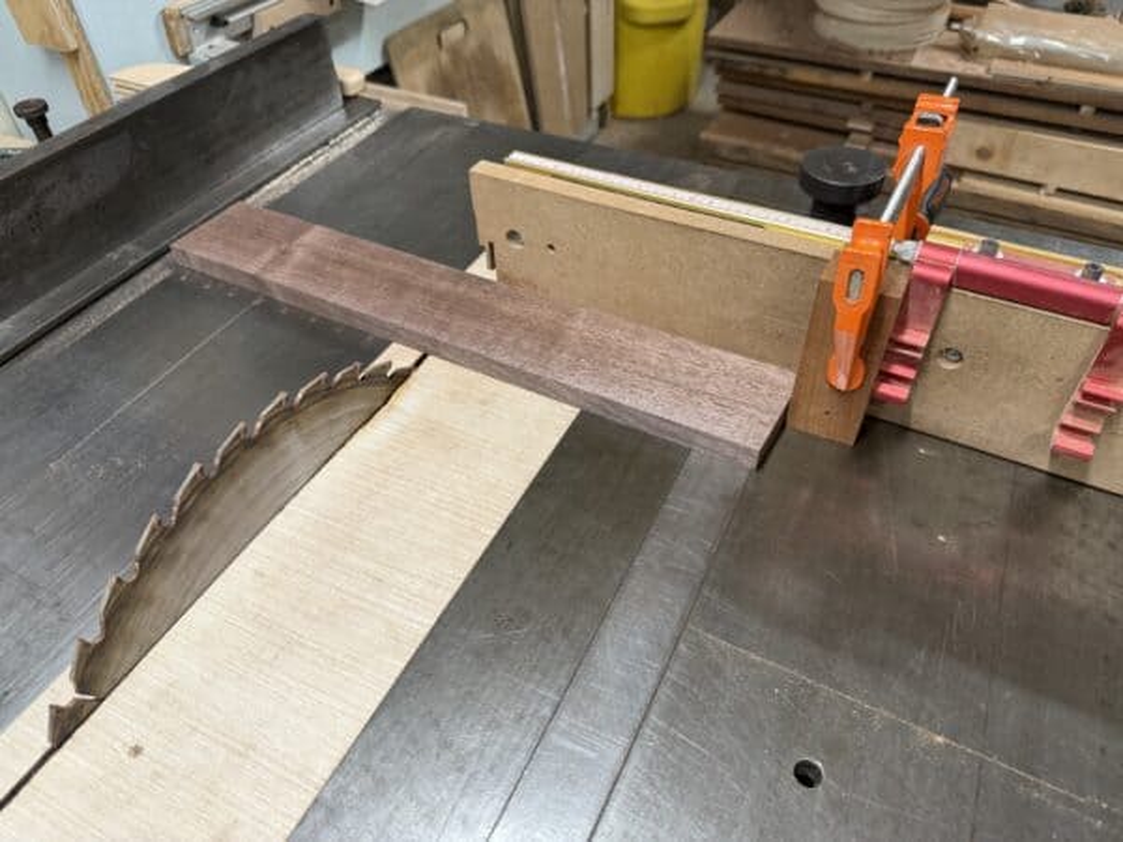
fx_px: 779
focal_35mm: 24
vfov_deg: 56.8
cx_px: 562
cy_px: 421
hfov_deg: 71.6
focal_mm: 6.76
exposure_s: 1/60
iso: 160
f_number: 1.78
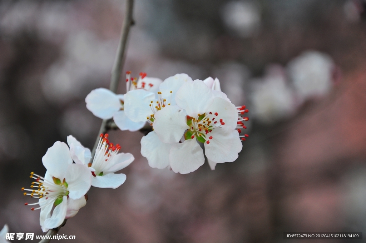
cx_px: 183
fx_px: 1599
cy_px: 122
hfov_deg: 13.1
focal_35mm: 158
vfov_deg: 8.7
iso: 200
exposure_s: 1/200
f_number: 5.6
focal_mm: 105
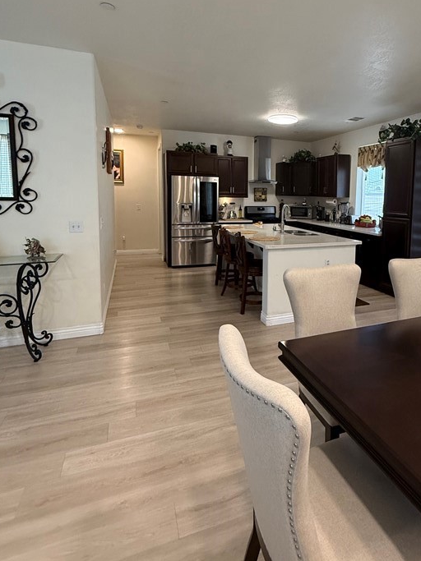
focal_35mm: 21
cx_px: 271
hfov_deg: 62.3
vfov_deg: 78.2
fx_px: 341
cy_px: 228
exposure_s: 1/120
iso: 500
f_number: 2.2
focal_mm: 2.22
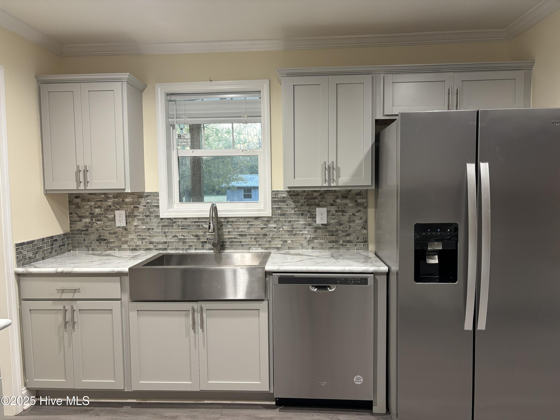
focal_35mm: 26
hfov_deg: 67.3
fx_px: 421
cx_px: 280
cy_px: 210
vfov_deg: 53.1
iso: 200
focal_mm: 5.96
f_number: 1.6
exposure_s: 1/60
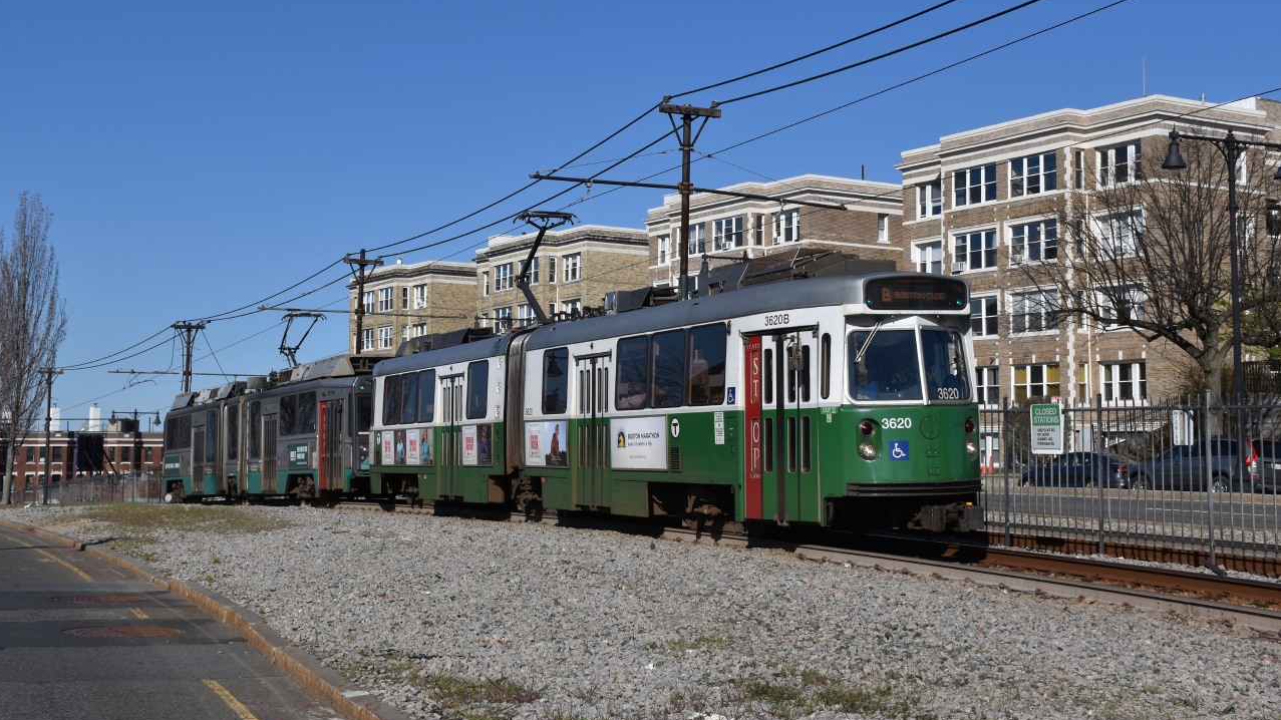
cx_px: 630
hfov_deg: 42.9
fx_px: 1630
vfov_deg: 24.9
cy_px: 318
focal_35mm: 48
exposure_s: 1/640
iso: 100
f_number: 7.1
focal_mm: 30
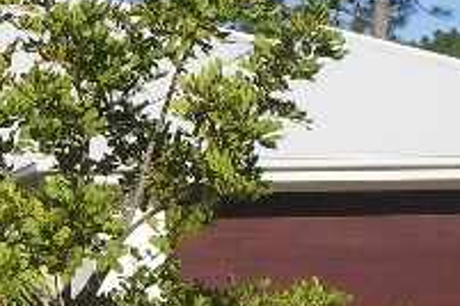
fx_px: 2645
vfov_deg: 6.6
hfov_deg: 9.8
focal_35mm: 207
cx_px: -112
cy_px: -7
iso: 80
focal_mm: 8.2
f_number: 5
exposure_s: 1/640
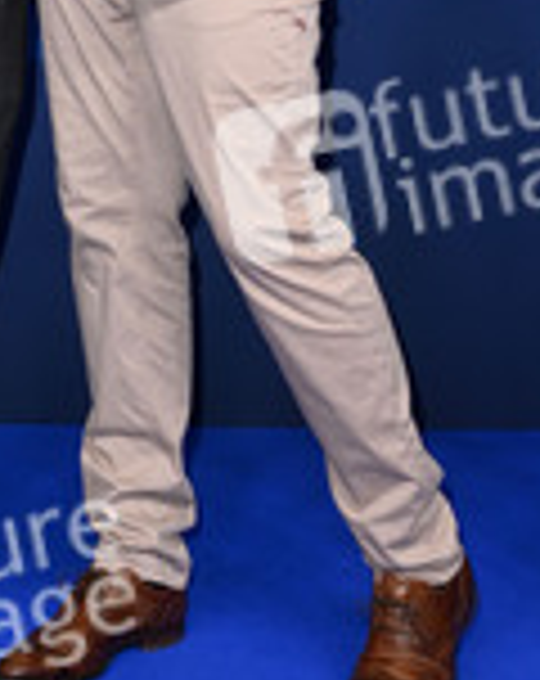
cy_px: -68
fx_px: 2748
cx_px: 36
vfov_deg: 13.8
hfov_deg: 11.1
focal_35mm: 137
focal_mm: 55
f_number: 5.6
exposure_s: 1/250
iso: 1000
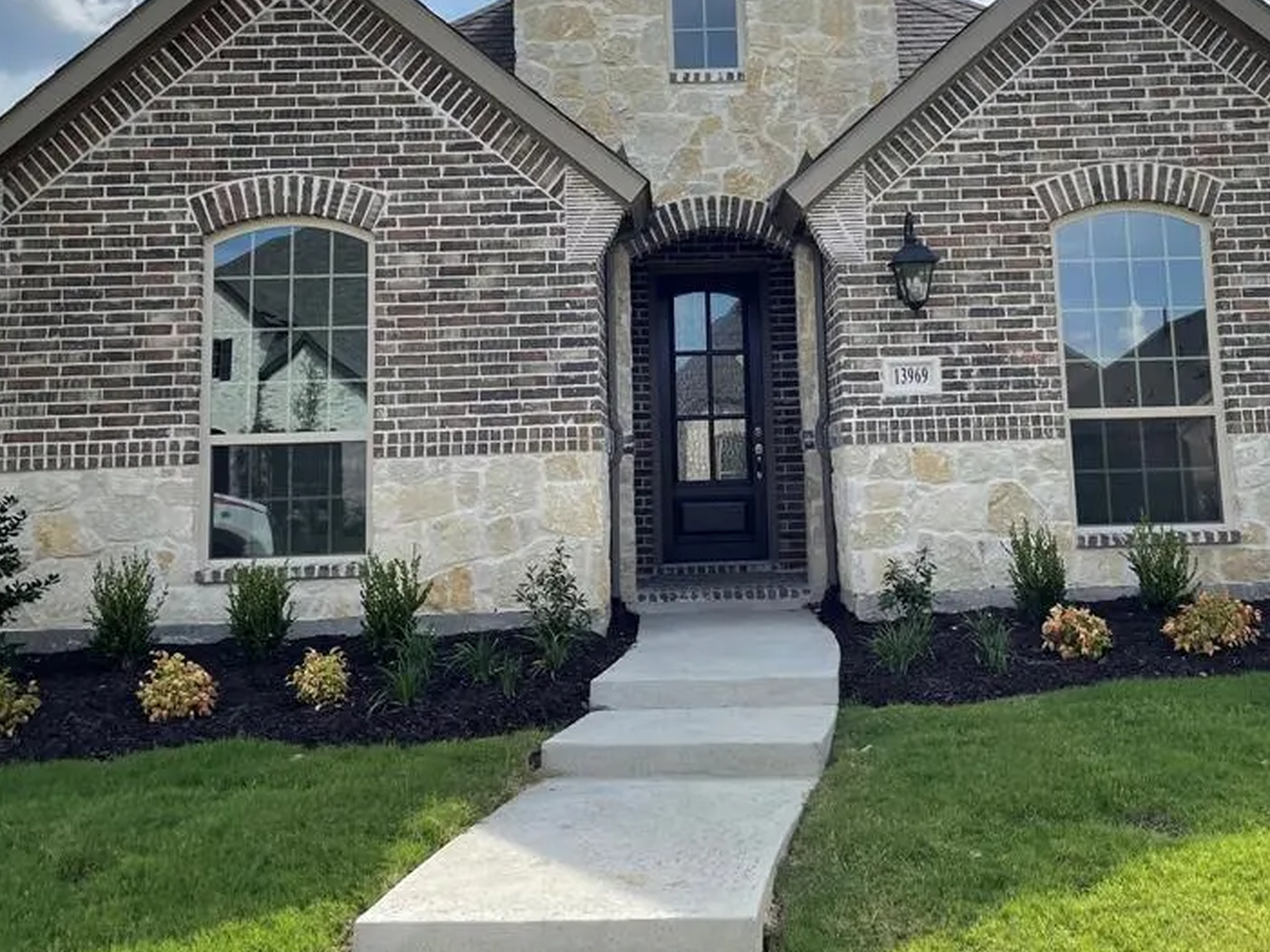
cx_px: 707
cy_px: 283
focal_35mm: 38
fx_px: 1393
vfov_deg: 37.1
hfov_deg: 48.9
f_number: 1.6
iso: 32
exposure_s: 1/3509
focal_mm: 4.2
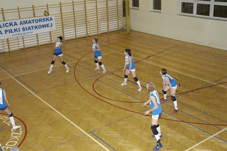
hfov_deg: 42.4
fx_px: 293
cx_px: 114
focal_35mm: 46
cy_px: 76
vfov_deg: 28.9
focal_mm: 31
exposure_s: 1/100
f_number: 4
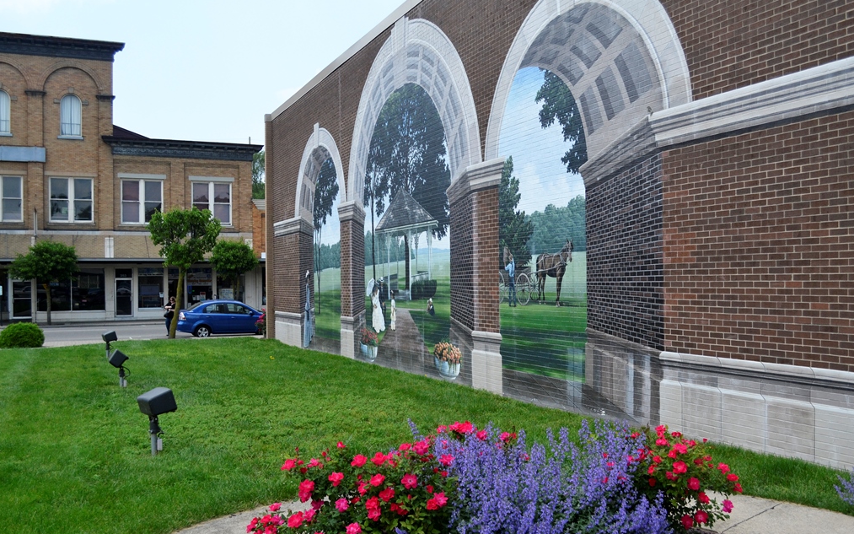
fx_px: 791
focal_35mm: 34
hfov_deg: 56.7
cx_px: 428
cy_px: 280
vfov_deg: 37.3
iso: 400
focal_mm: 22
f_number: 5
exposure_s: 1/1250
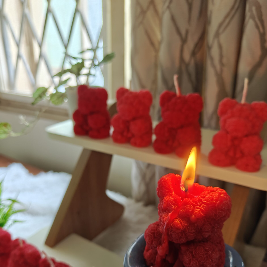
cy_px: 176
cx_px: 134
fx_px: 253
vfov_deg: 54.6
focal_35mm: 29
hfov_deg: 55.6
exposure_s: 1/100
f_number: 1.8
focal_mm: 5.59
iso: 640
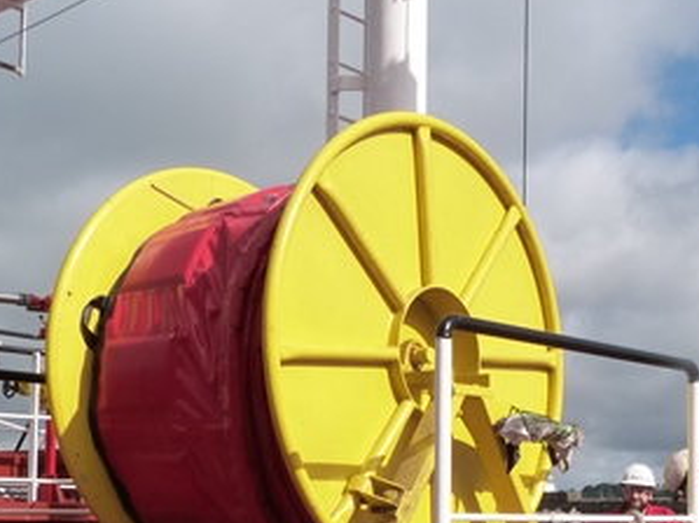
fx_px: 1211
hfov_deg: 32.2
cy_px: 455
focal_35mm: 60
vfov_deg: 23.8
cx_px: 323
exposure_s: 1/500
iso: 160
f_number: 5.6
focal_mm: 4.8
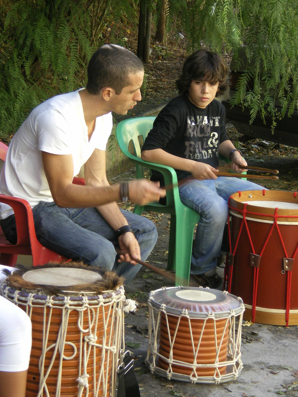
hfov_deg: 13.7
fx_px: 1240
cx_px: 149
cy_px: 198
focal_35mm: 108
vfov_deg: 18.2
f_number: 5.9
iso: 200
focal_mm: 18.9
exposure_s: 1/100
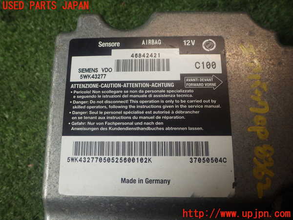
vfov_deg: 45.4
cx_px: 146
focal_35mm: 31
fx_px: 262
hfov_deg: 58.4
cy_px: 110
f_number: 3.1
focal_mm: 5.5
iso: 250
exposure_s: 1/200
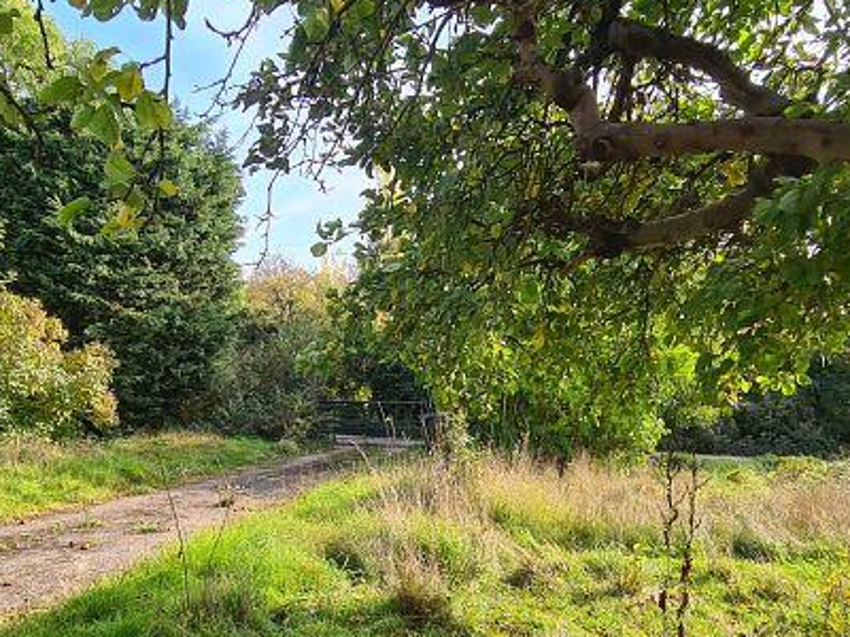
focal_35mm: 26
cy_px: 440
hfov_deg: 67.2
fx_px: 638
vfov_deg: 51.8
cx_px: 393
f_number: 2.2
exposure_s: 1/464
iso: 50
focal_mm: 2.2
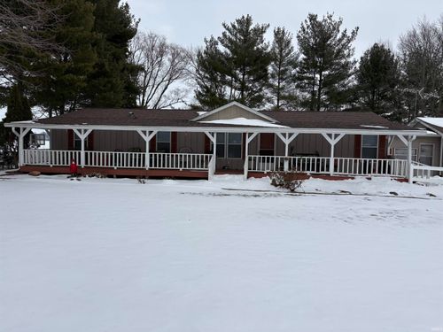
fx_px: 333
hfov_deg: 67.3
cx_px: 222
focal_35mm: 26
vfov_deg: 53.1
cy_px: 166
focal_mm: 5.96
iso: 50
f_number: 1.6
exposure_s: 1/6993
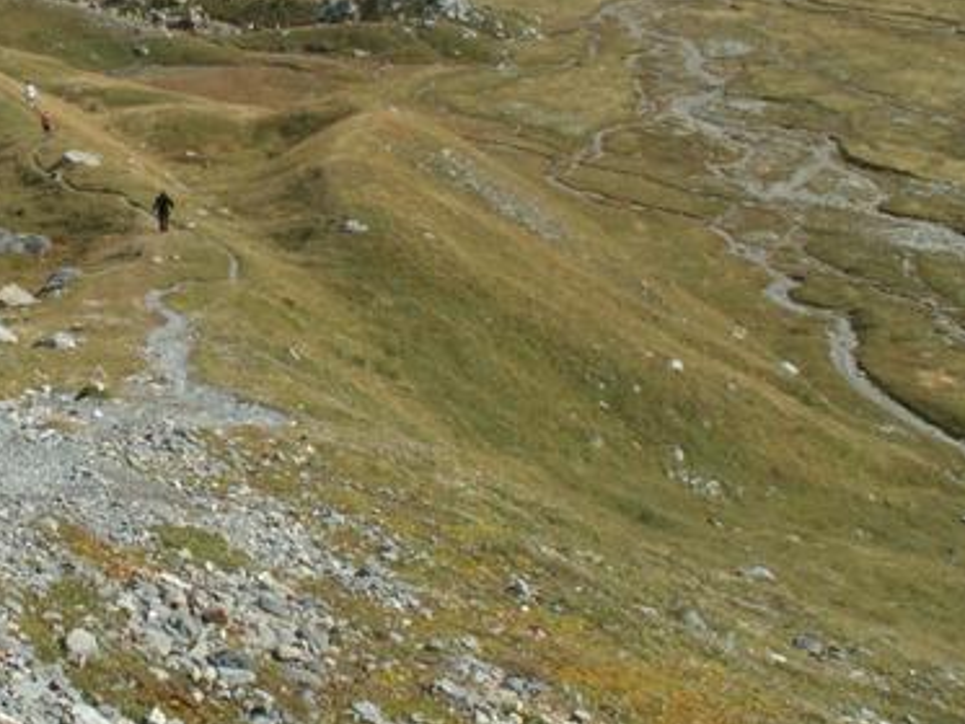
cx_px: 186
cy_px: 235
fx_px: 1673
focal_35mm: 60
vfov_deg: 24.3
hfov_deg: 31.3
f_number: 8
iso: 50
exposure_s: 1/125
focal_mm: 5.86
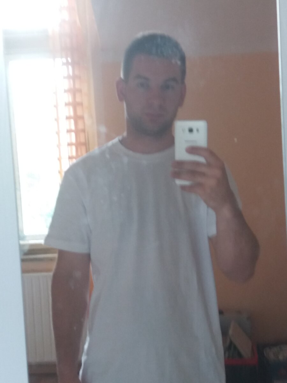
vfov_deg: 63.4
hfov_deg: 49.7
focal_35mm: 28
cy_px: 192
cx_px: 144
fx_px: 310
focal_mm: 3.7
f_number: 1.9
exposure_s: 1/33
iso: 125
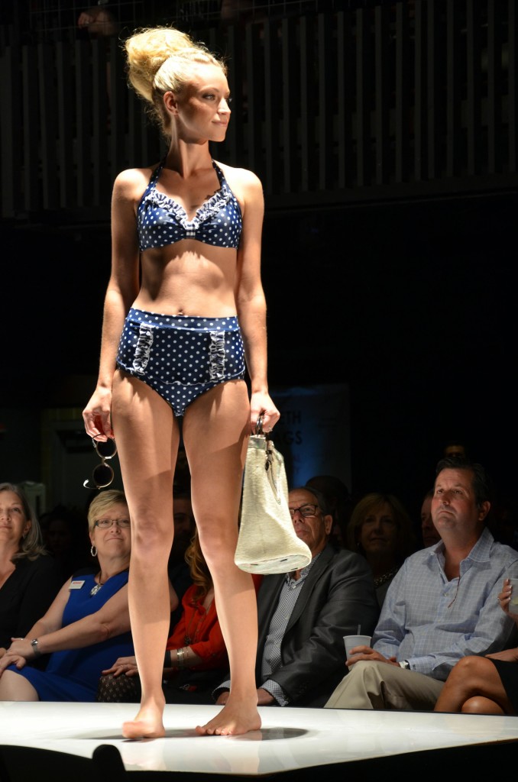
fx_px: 2927
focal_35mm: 135
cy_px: 391
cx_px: 259
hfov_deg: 10.1
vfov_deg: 15.2
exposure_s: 1/60
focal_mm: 90
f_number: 5.6
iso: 800
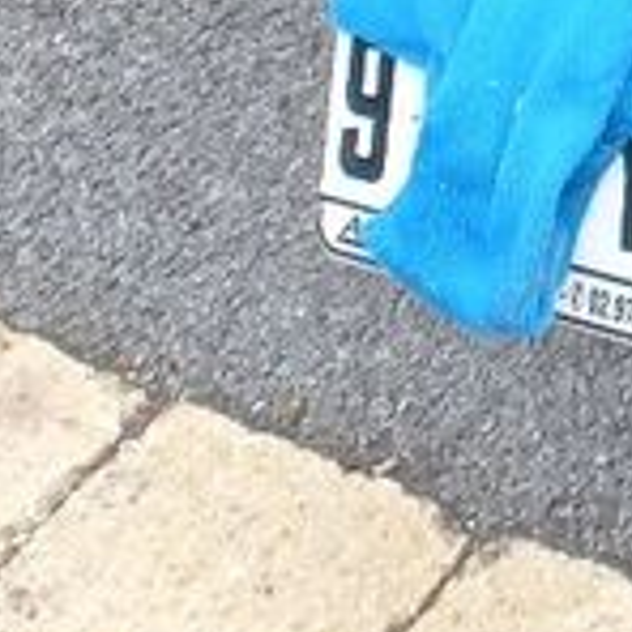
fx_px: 3945
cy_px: -1627
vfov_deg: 7.4
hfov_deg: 8.1
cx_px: 1755
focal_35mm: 191
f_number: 1.8
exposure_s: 1/100
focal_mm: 4.6
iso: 40
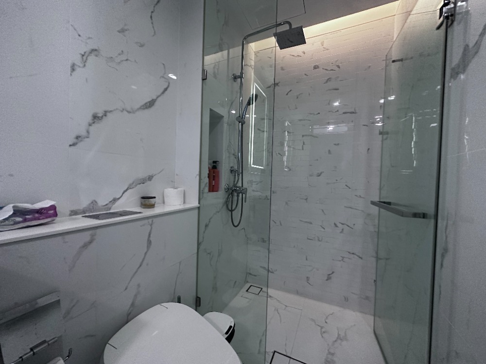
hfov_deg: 102.1
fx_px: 197
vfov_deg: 85.7
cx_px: 243
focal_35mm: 14
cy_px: 182
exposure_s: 1/60
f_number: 2.2
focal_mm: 2.22
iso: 500
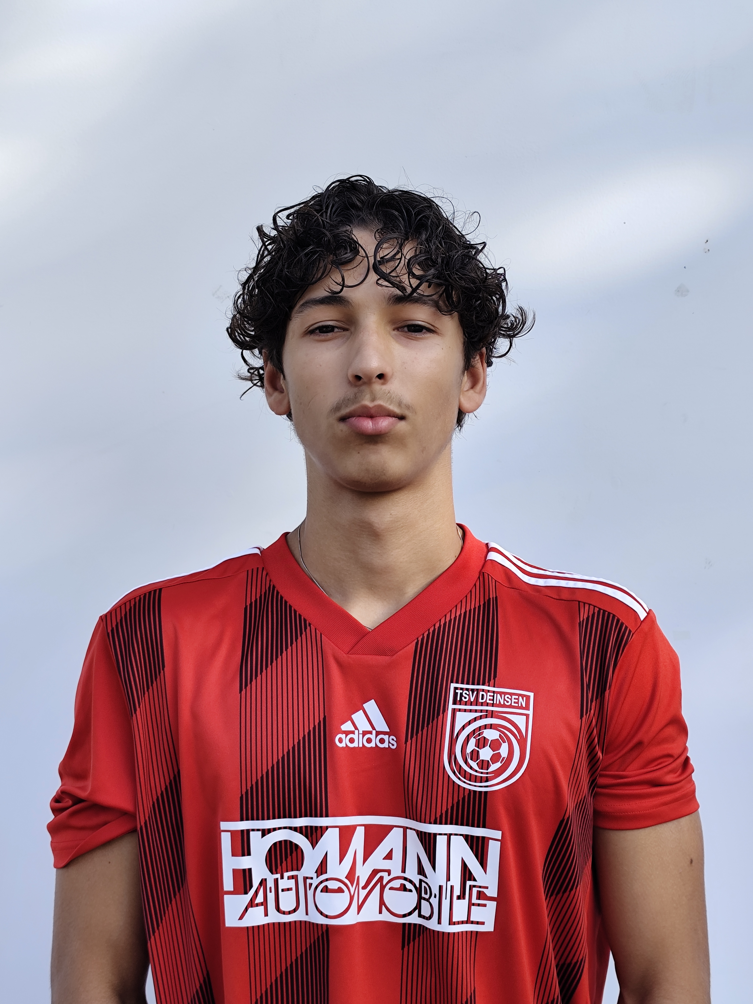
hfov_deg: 28.6
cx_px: 376
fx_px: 1479
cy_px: 502
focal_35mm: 51
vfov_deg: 37.5
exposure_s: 1/264
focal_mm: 6.19
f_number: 1.65
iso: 50
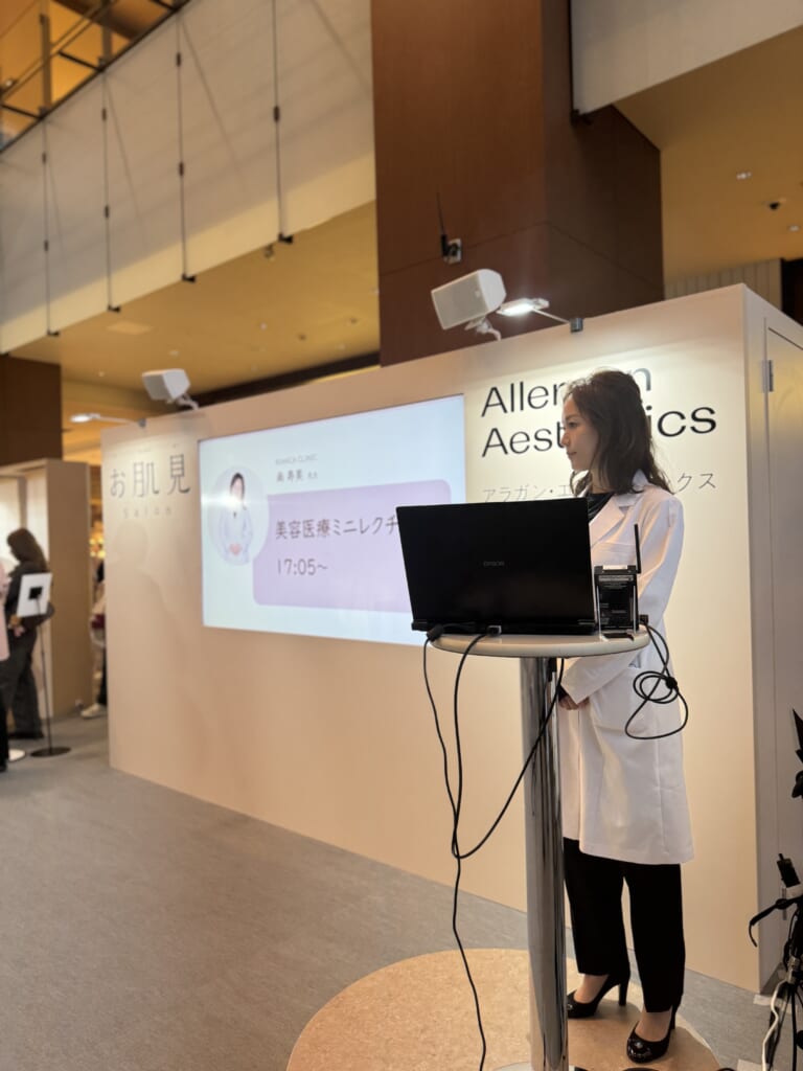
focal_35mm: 24
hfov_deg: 56.8
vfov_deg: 71.6
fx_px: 742
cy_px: 536
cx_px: 402
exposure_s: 1/100
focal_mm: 6.76
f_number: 1.78
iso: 160
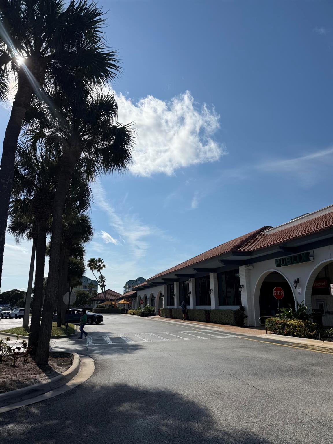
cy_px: 222
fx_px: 308
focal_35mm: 24
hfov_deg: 56.8
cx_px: 166
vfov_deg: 71.6
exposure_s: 1/14286
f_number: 1.78
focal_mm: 6.76
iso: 80
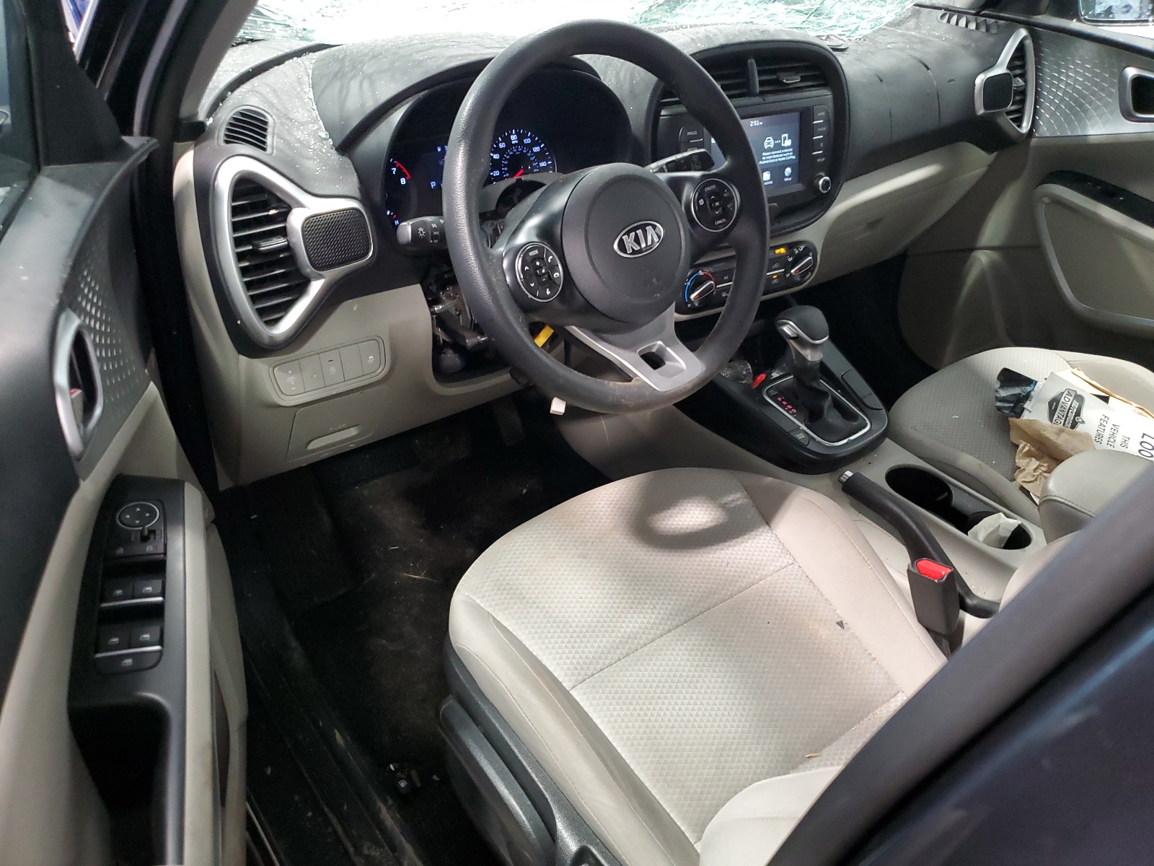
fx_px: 867
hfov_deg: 67.3
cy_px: 433
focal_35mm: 26
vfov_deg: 53.1
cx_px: 577
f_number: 1.5
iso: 311
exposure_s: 1/24
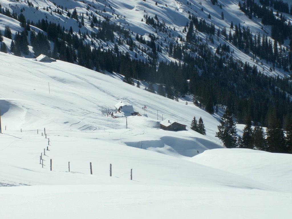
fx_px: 709
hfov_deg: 23.3
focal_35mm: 84
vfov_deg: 17.6
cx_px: 146
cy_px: 110
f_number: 8
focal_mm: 13.96
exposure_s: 1/400
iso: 50
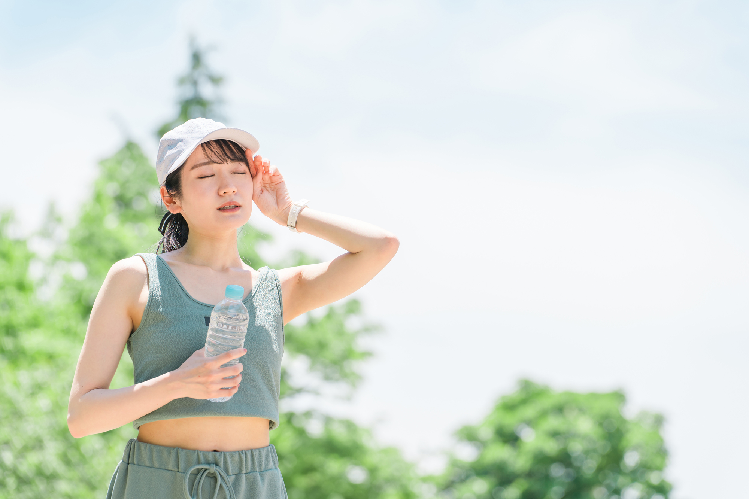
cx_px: 374
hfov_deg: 13.7
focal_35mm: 150
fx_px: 3120
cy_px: 250
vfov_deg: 9.1
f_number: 5
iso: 100
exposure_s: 1/500
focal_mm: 150
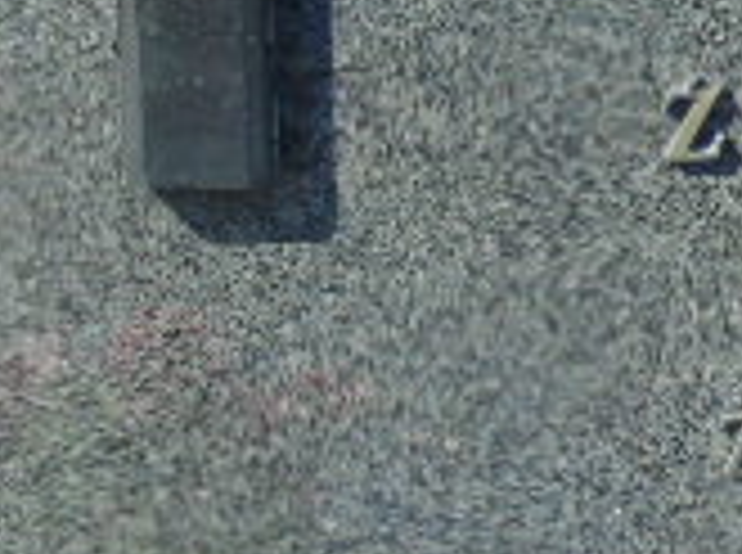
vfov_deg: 6.1
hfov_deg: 8.1
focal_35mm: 241
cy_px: 0
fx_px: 5155
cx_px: 1142
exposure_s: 1/160
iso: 80
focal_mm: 11
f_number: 4.5
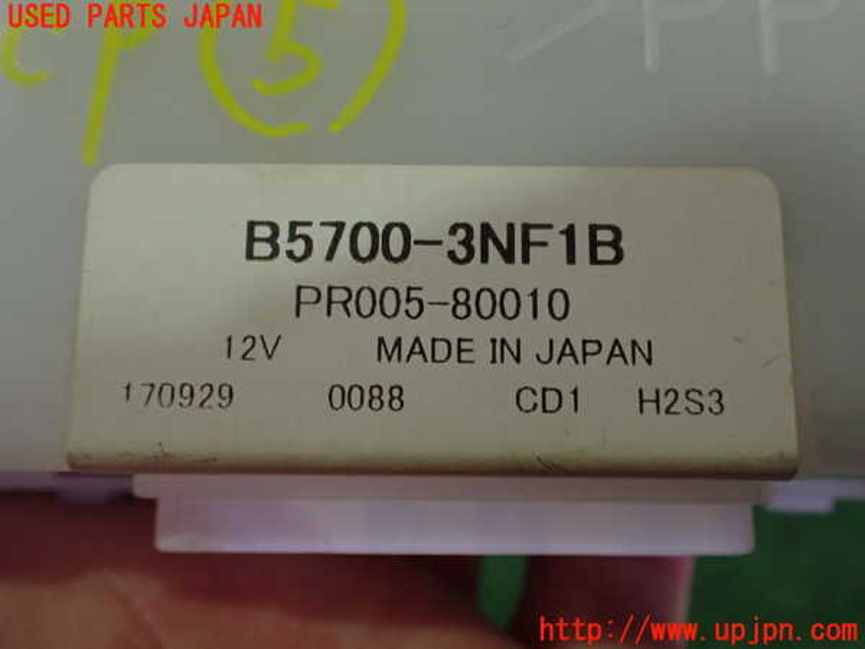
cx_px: 432
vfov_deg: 46.8
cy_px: 324
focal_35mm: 30
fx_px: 750
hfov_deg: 60.0
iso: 800
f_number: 2.3
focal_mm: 5.4
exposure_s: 1/125
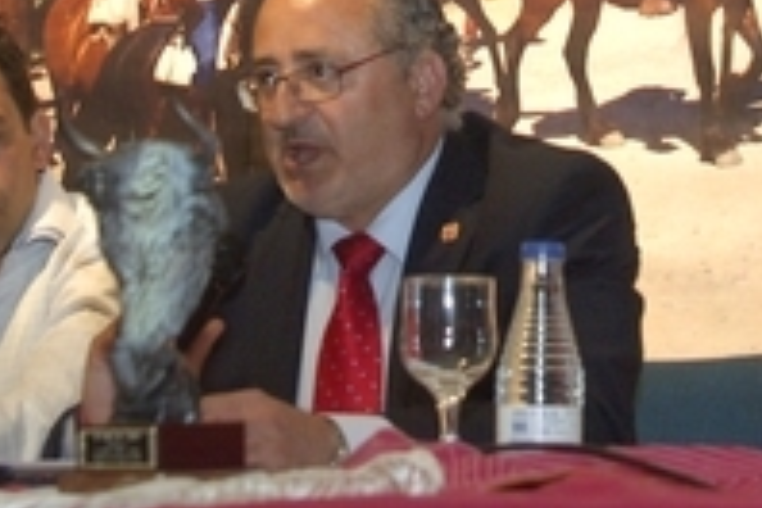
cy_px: -237
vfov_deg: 9.4
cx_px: 558
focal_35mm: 142
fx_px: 3005
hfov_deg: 14.4
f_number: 4
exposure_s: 1/30
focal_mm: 28
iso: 800
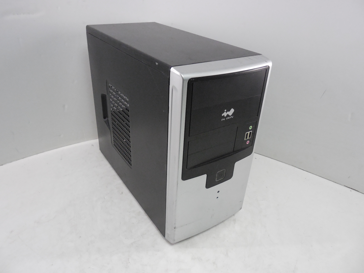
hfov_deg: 67.3
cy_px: 136
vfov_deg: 53.1
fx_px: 273
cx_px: 182
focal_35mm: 26
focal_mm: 4.6
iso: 800
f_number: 3.5
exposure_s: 1/125
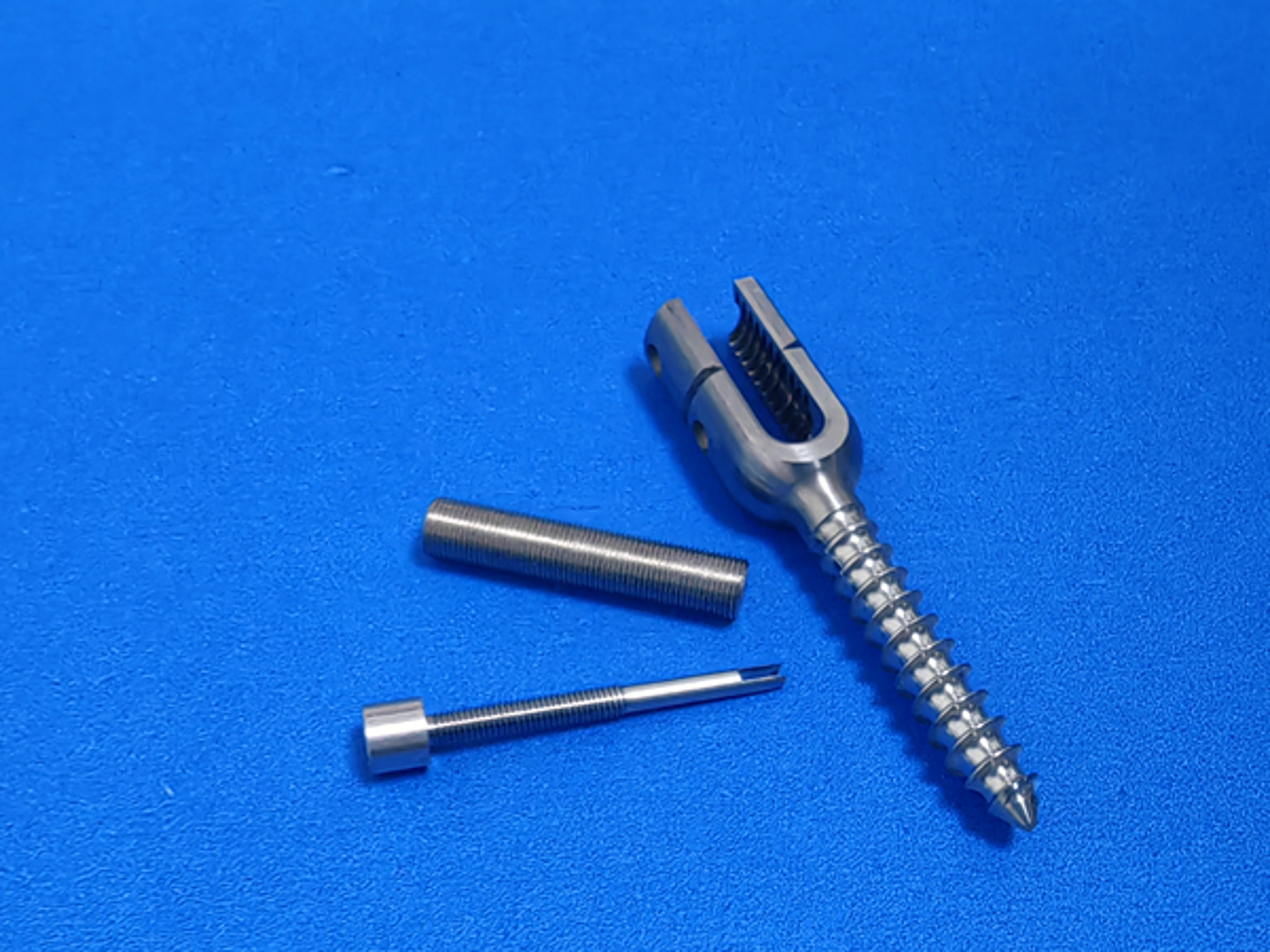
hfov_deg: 51.4
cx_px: 624
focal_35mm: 36
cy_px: 571
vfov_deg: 39.5
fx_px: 1321
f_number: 2.2
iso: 320
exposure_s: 1/33.3
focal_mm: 1.76
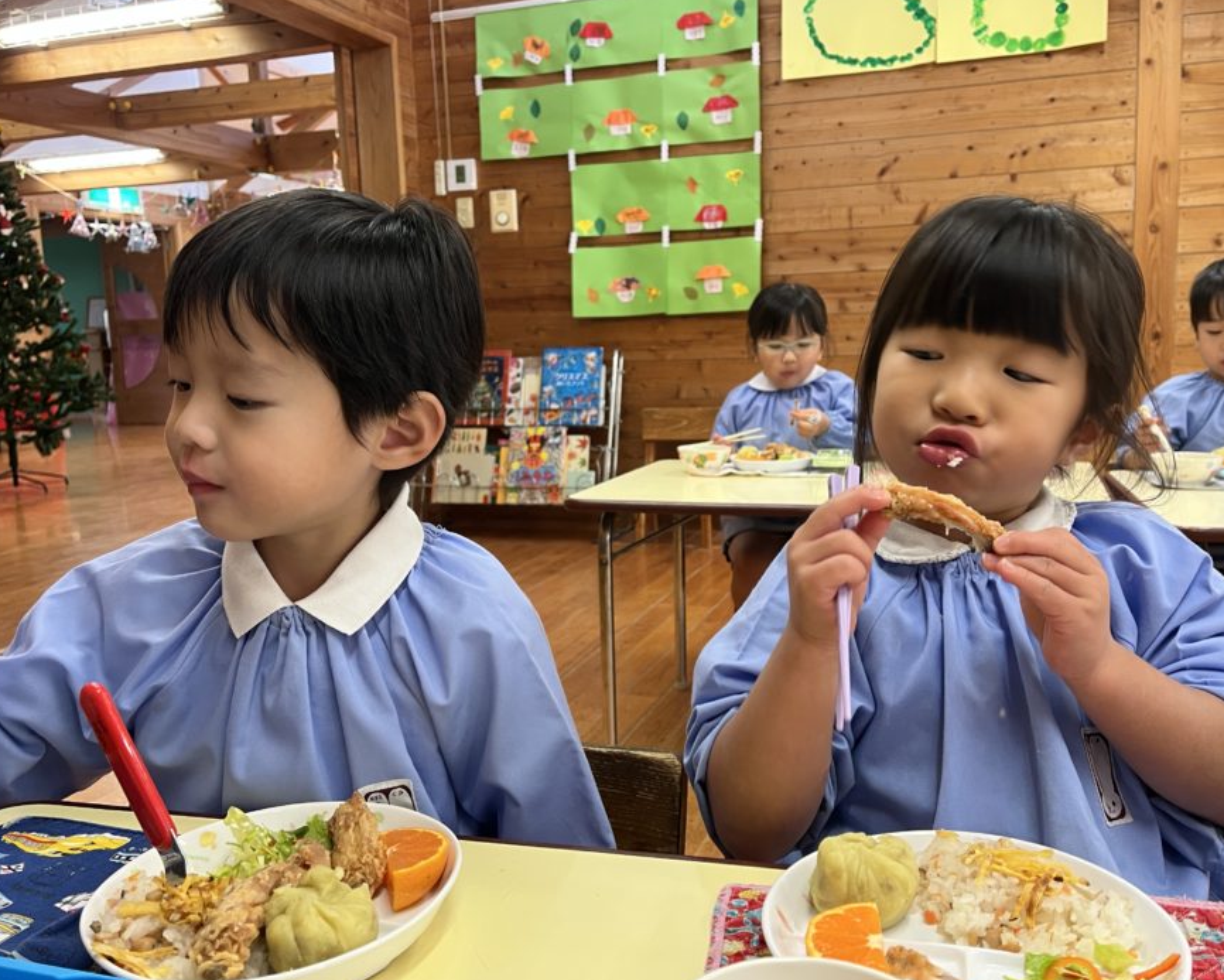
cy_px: 492
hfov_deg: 58.7
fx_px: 1087
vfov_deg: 48.5
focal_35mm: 30
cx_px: 636
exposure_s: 1/60
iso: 100
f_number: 1.6
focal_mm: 5.1
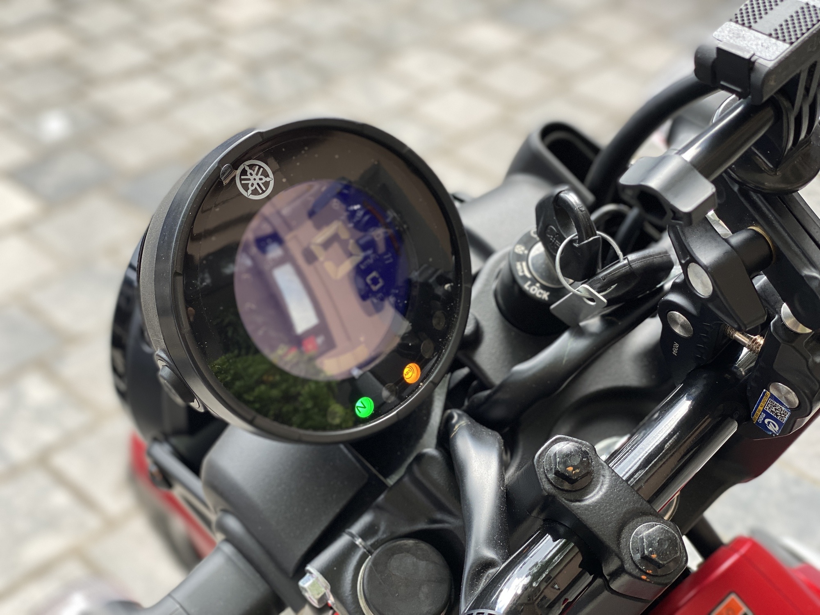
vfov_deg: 28.0
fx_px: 1232
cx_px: 410
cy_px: 308
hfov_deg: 36.8
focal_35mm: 52
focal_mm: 6
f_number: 2
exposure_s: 1/122
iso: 32
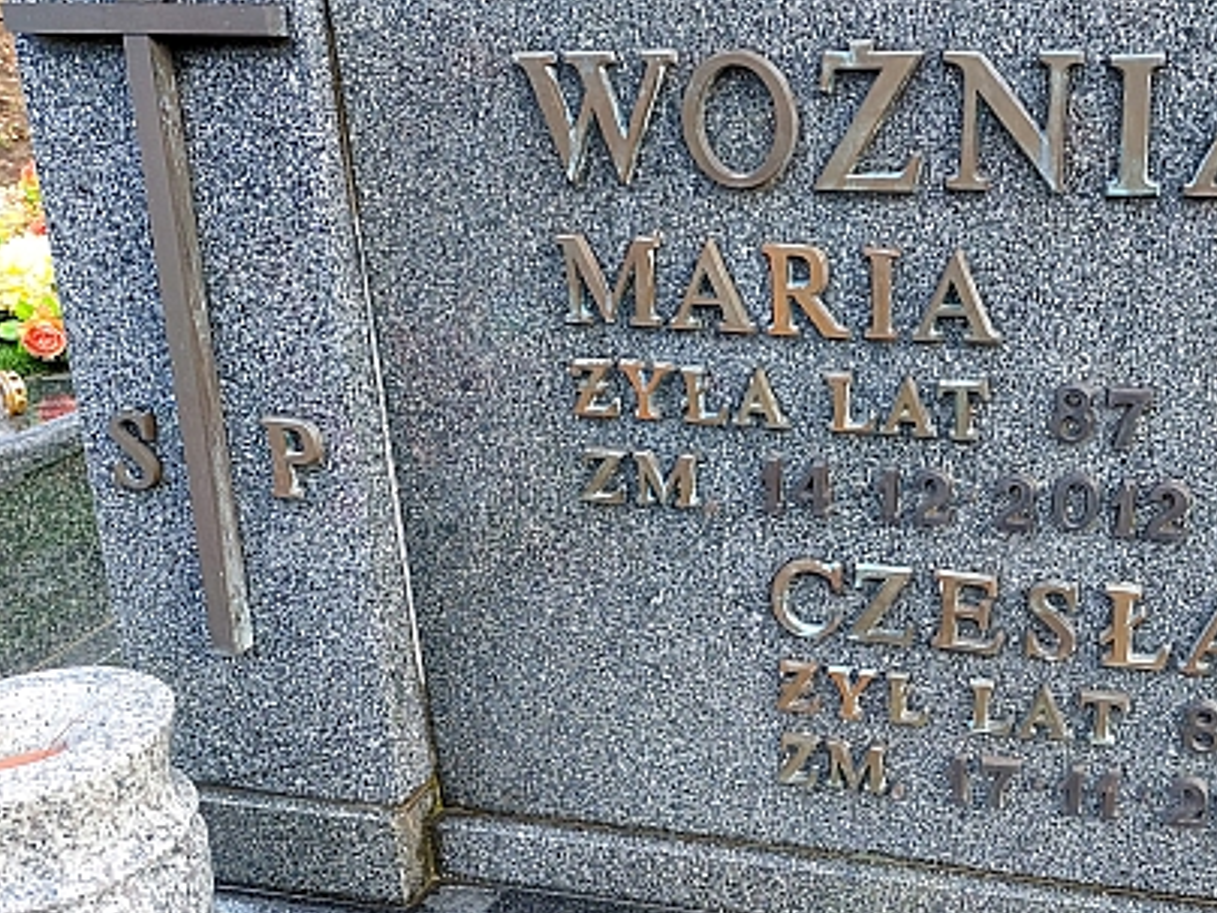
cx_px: 853
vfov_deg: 37.6
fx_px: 1336
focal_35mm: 38
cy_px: 533
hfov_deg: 47.8
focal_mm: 5.23
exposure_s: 1/126
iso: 40
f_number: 1.8
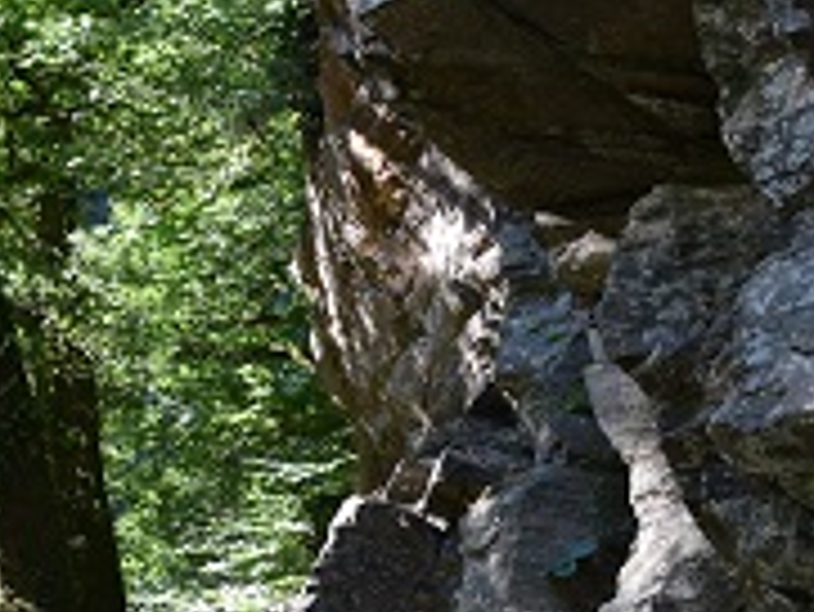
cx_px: 81
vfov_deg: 12.4
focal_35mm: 120
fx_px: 2814
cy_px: 432
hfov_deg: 16.2
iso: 400
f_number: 5.6
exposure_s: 1/125
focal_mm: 25
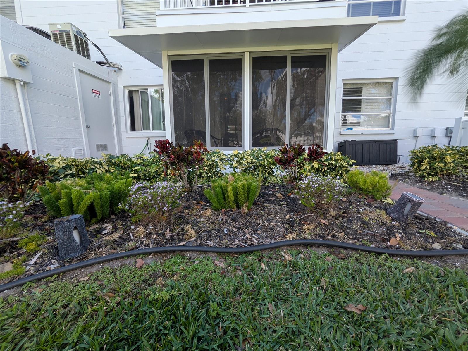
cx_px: 234
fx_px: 189
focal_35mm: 14
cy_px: 176
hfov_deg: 102.1
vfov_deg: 85.7
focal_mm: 1.83
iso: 49
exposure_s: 1/324
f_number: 2.2
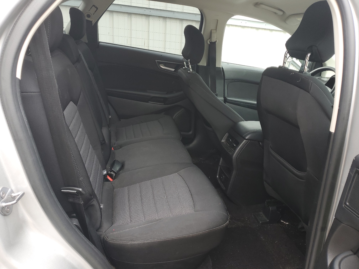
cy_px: 134
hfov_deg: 67.3
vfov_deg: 53.1
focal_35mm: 26
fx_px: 270
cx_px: 180
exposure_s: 1/175
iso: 50
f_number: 1.5
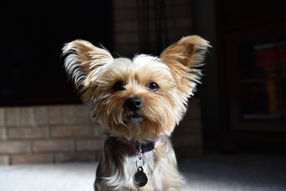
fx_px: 366
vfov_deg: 29.3
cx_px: 143
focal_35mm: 46
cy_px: 96
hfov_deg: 42.7
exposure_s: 1/200
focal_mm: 46
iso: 2500
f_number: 6.3
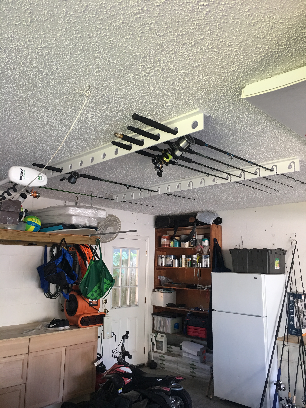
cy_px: 204
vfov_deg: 61.7
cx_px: 153
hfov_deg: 48.2
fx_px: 342
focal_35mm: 29
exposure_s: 1/15
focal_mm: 4.15
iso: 50
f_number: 2.2
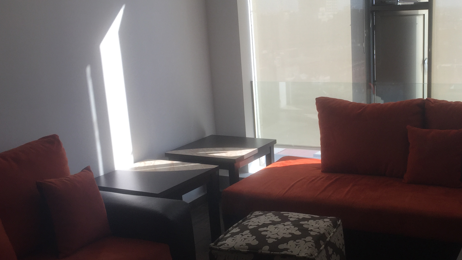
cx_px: 308
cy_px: 142
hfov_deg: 44.8
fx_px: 551
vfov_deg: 26.5
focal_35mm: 45
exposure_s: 1/581
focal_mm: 4.15
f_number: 2.2
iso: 32
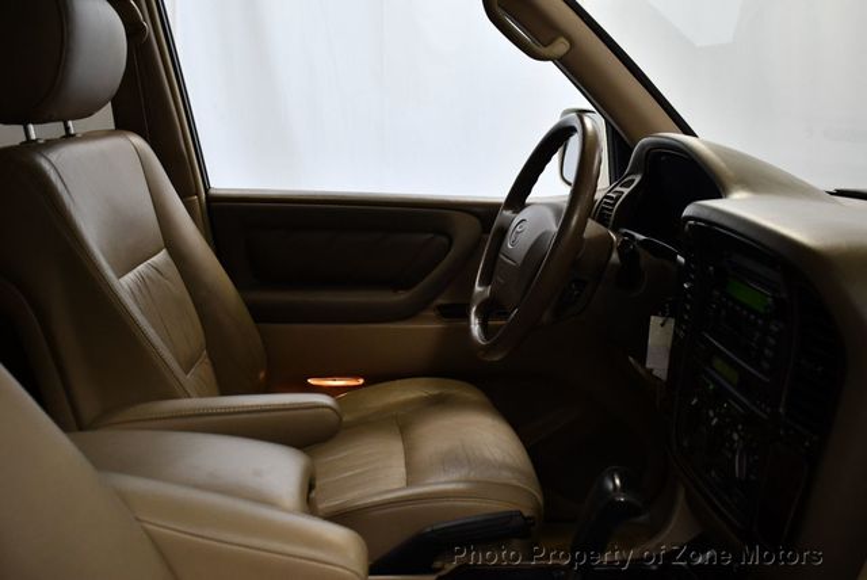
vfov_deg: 36.9
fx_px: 868
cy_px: 290
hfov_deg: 53.1
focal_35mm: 36
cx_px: 434
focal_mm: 18
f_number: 3.5
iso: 800
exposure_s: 1/200
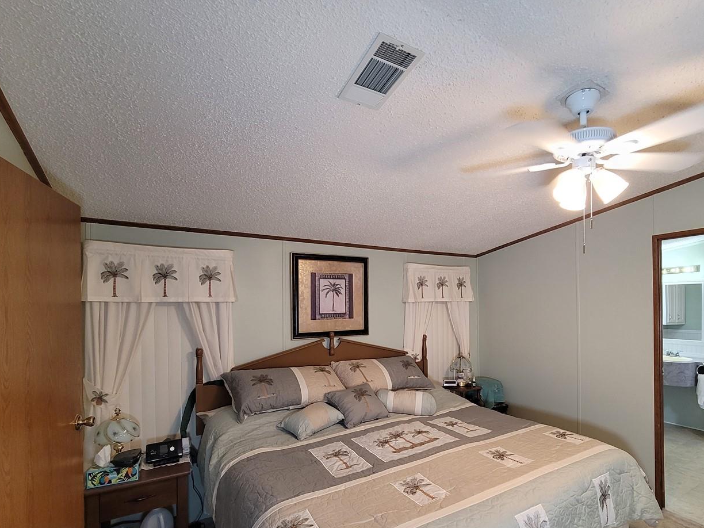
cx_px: 406
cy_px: 307
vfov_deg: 74.2
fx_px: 346
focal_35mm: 17
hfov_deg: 90.3
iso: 250
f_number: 2.2
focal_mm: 2.2
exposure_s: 1/60
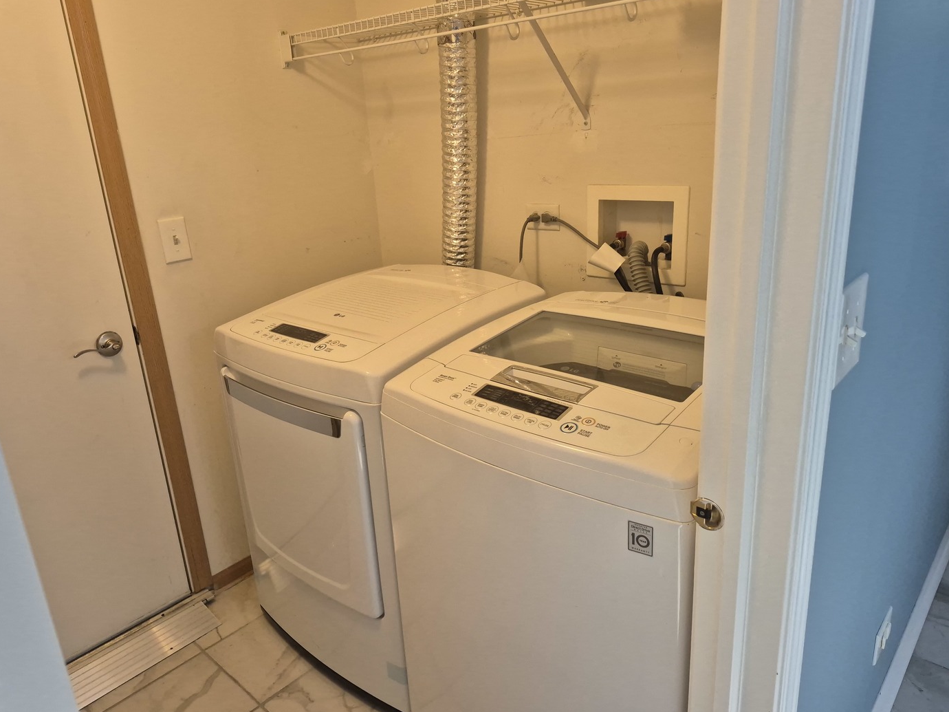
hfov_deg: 71.6
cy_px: 353
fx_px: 658
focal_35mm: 24
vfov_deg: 56.8
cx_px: 470
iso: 320
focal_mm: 5.4
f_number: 1.8
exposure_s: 1/120
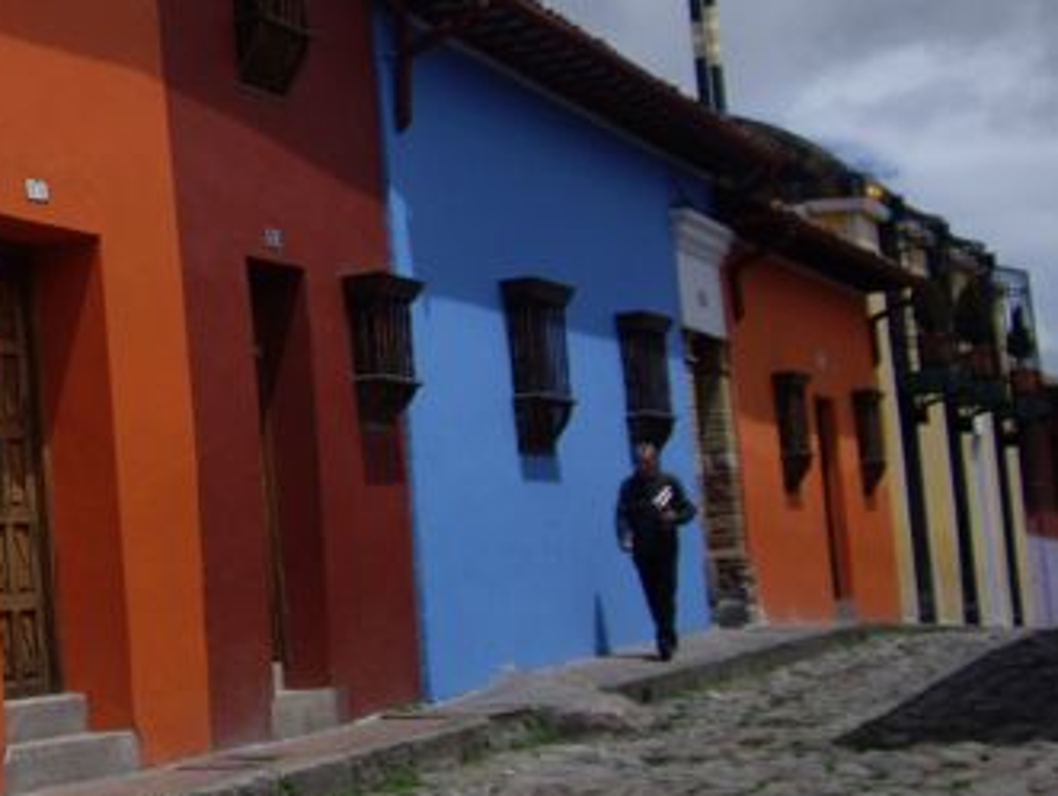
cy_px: 312
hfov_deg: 21.5
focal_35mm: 86
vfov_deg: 17.2
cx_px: -128
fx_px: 2631
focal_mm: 7.9
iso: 50
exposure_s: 1/500
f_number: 5.6
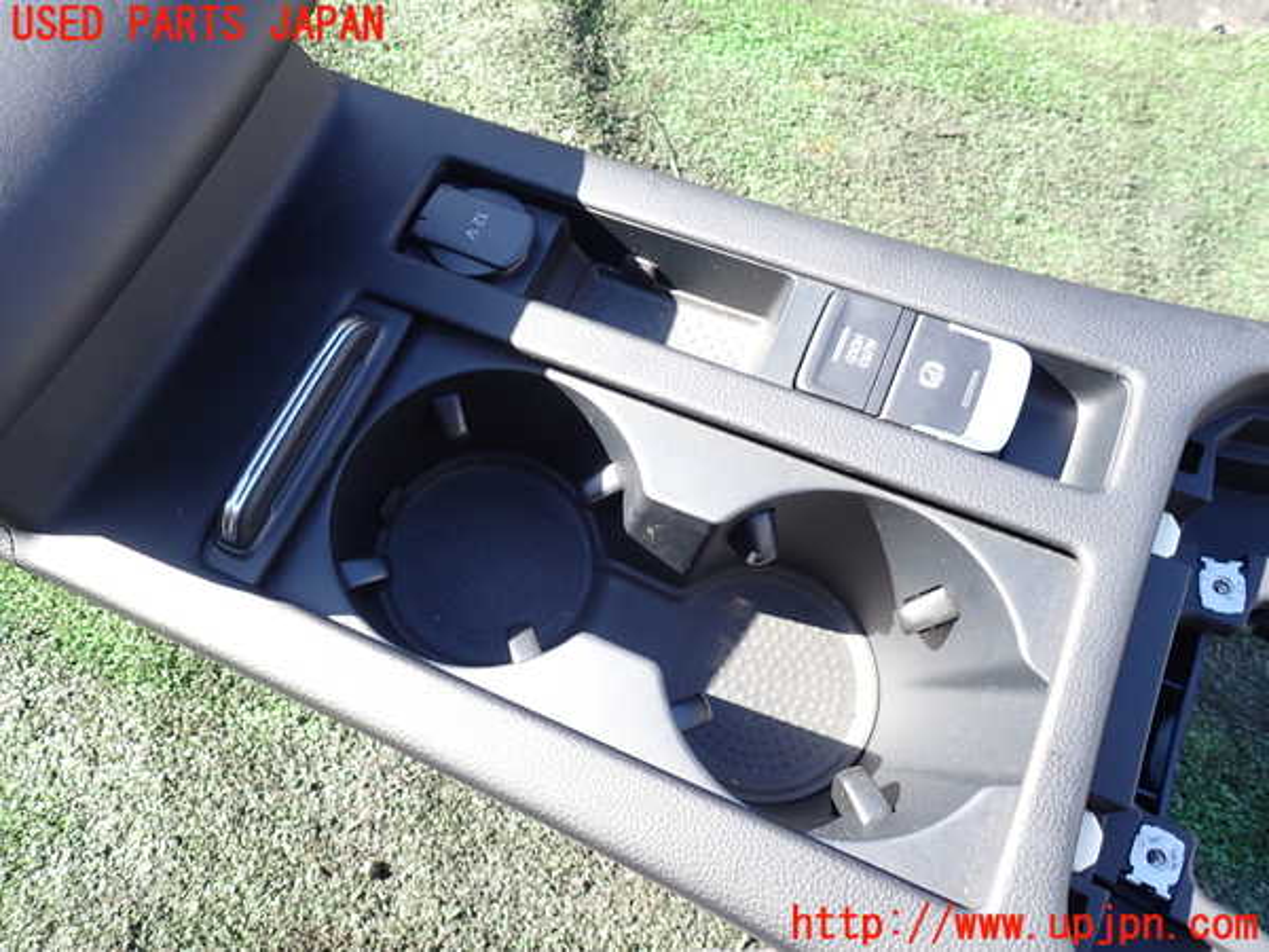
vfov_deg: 54.9
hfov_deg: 69.4
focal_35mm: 25
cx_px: 634
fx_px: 916
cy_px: 476
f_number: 2.8
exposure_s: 1/125
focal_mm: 4.5
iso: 100
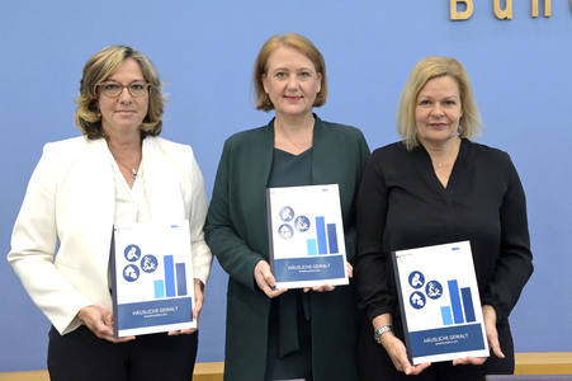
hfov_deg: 54.5
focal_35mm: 35
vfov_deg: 37.8
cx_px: 286
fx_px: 556
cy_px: 190
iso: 4000
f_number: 6.3
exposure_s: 1/500
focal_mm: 35
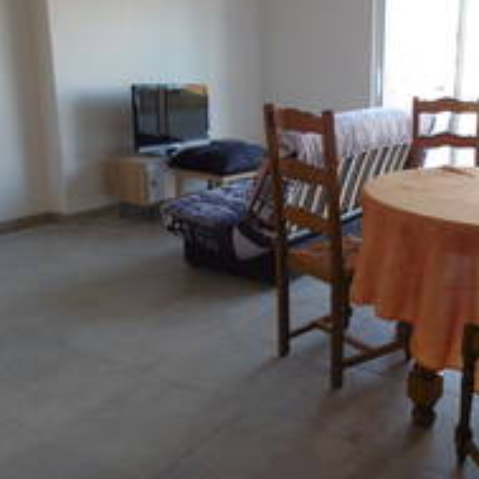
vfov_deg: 44.9
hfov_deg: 43.2
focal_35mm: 37
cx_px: 373
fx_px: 579
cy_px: 213
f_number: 3
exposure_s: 1/60
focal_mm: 4
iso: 200
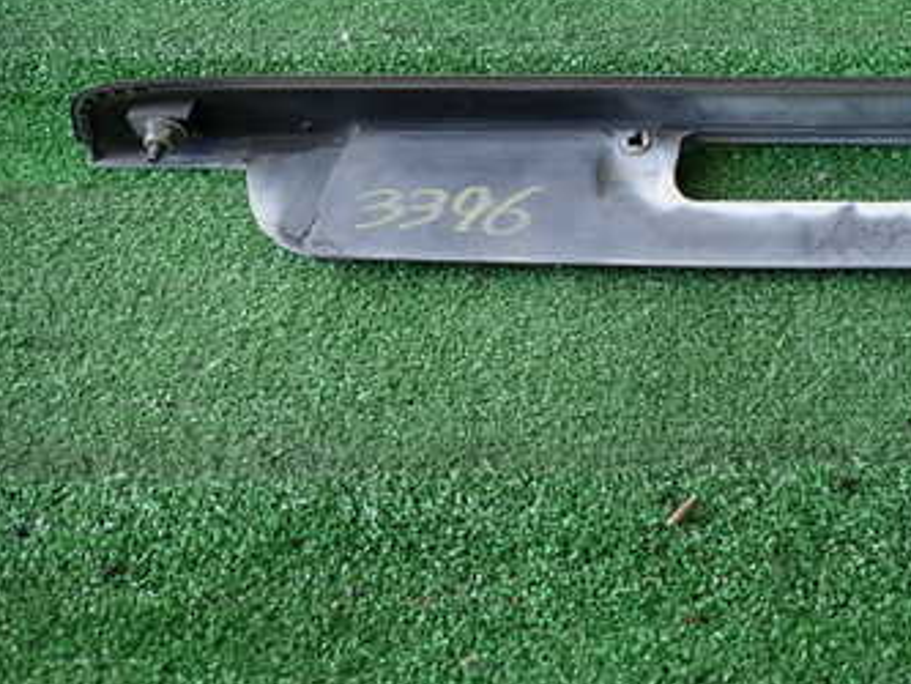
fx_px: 1185
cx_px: 804
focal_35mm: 45
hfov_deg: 39.3
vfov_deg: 31.4
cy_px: 140
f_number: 2
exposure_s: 1/60
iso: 160
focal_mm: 4.5
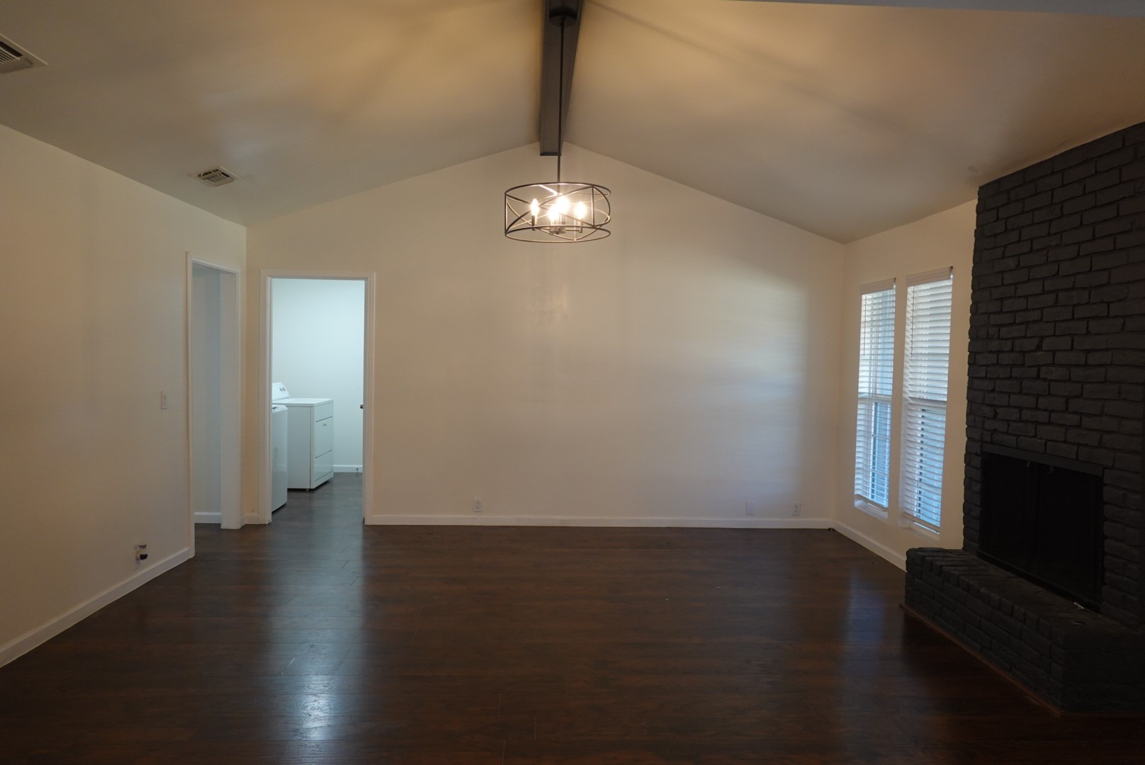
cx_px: 572
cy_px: 382
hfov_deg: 73.7
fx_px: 764
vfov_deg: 53.2
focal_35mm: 24
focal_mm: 9
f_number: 2.8
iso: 250
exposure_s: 1/30
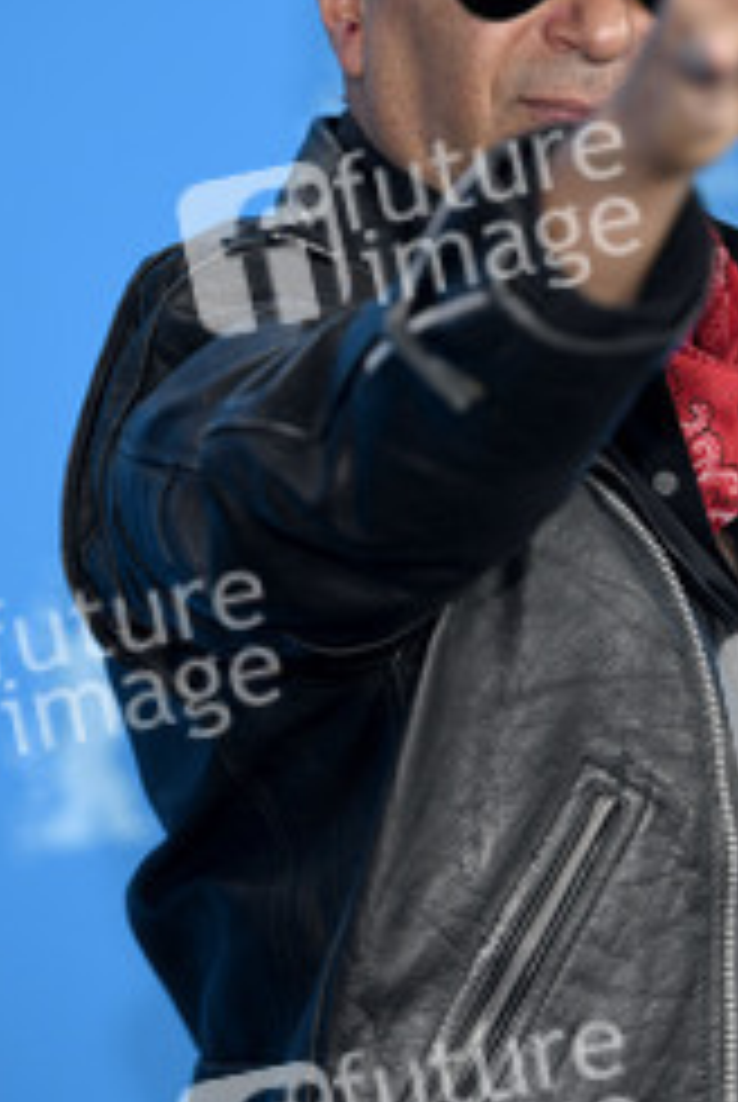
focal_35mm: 277
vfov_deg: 7.4
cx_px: 540
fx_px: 8493
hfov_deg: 5.0
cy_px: 454
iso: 800
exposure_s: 1/320
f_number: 3.5
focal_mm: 170
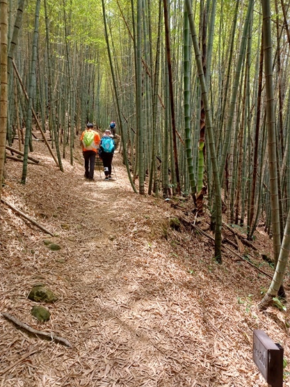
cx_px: 141
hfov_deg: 51.3
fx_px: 302
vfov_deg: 65.3
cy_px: 204
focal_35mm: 27
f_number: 1.8
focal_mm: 4.6
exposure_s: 1/50
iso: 40
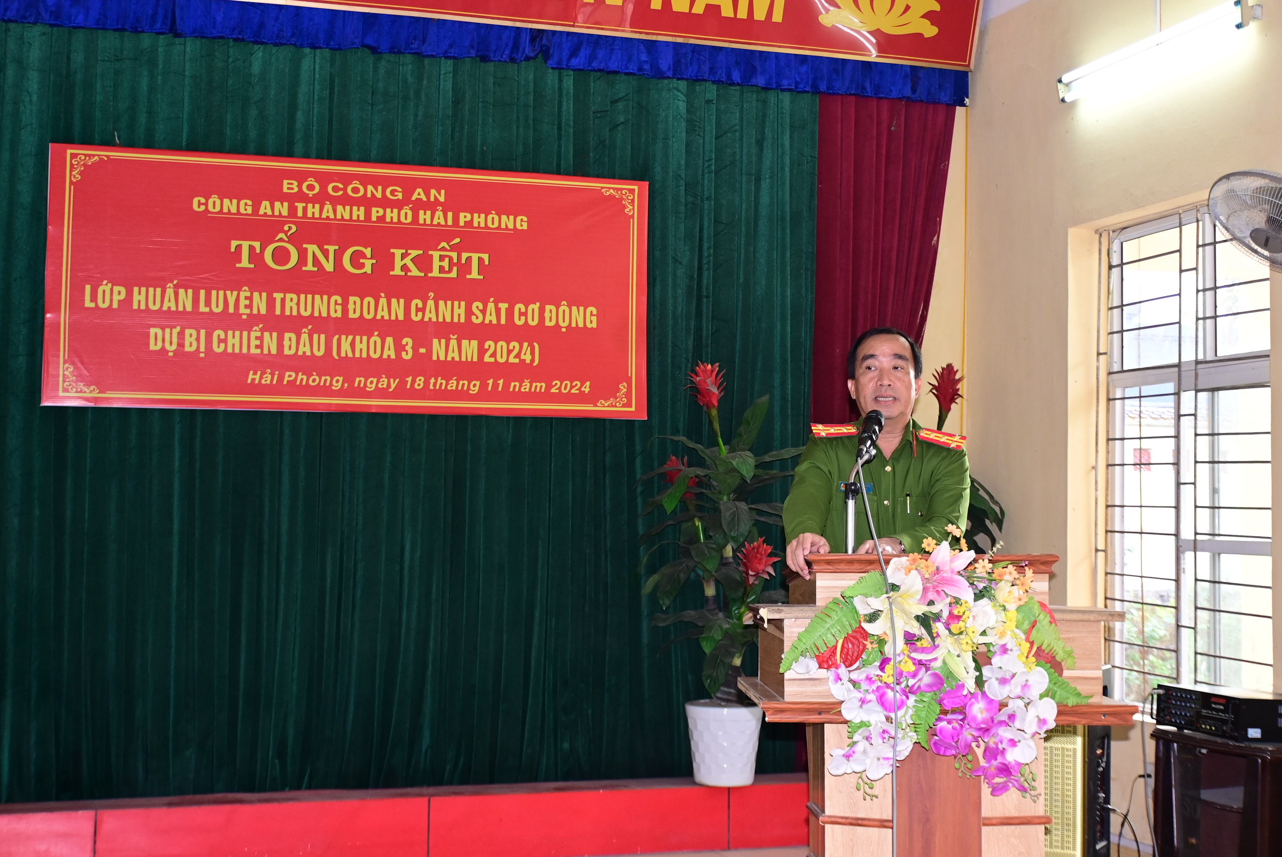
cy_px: 428
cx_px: 641
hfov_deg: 38.9
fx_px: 1818
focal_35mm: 51
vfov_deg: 26.5
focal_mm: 34
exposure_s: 1/200
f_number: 4.2
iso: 1000
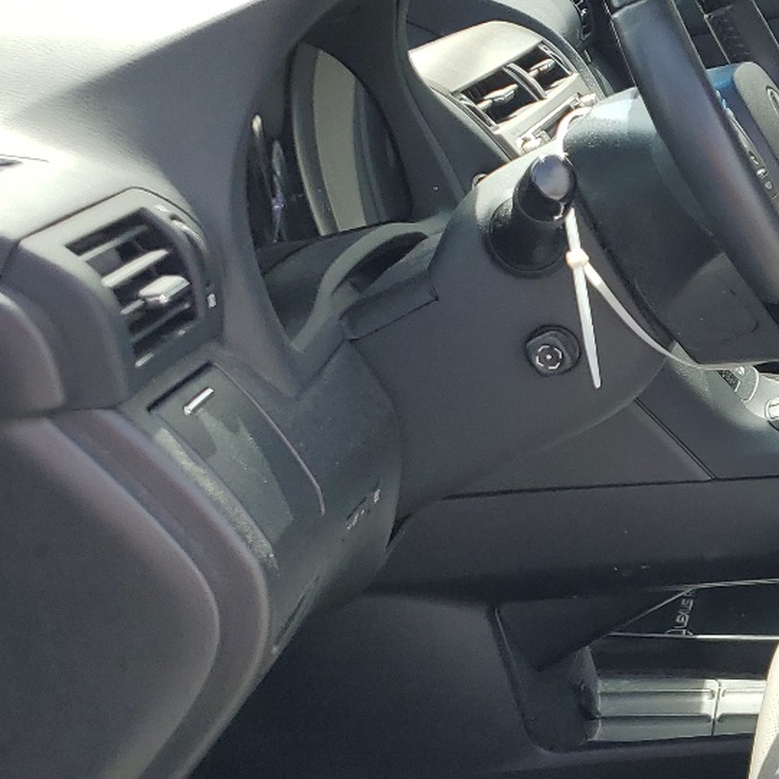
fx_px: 1731
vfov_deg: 25.1
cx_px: 1070
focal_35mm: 68
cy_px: 572
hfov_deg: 22.2
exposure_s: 1/833
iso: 50
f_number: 1.5
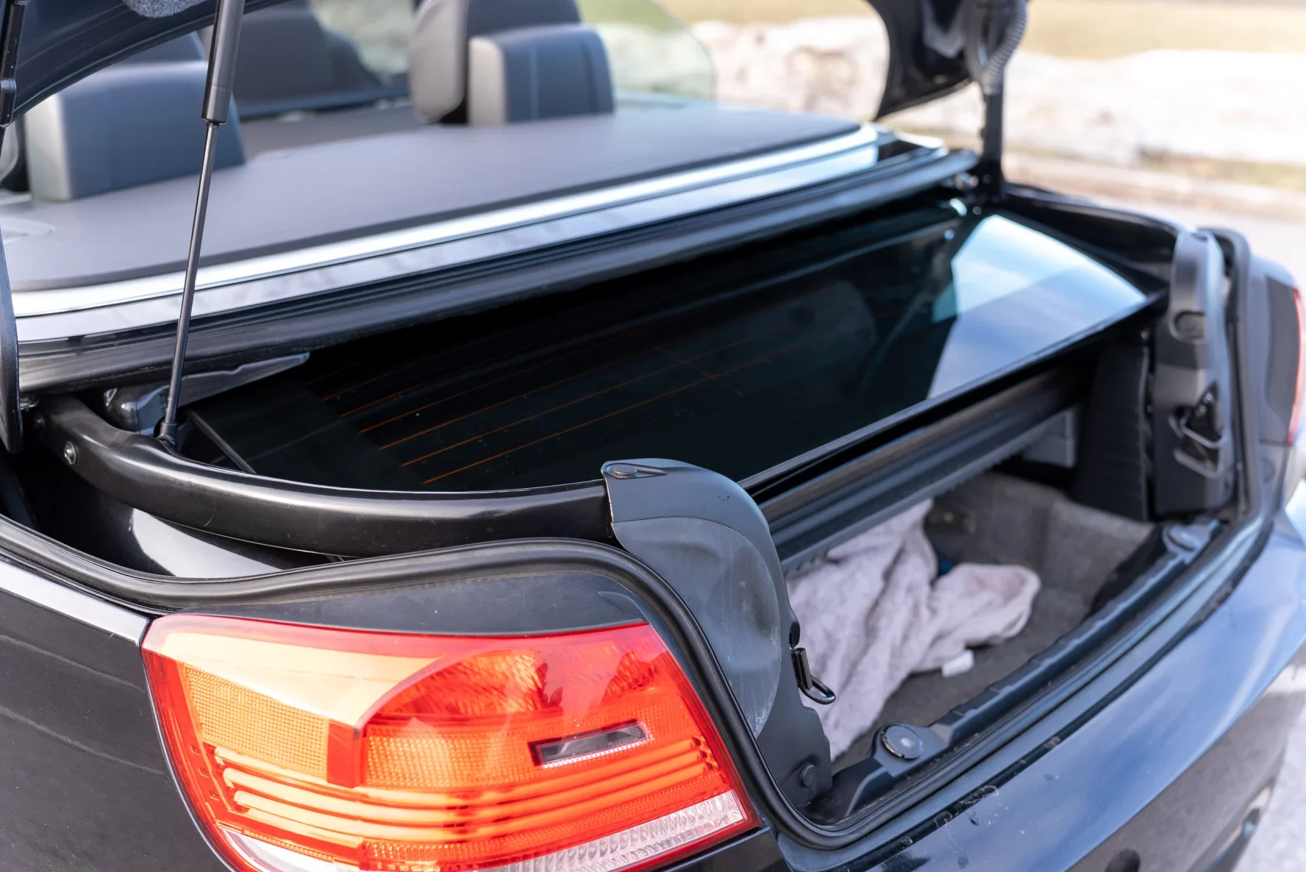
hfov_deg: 48.4
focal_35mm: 40
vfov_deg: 33.4
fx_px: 1452
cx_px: 662
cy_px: 467
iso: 160
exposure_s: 1/160
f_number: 2.8
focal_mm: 37
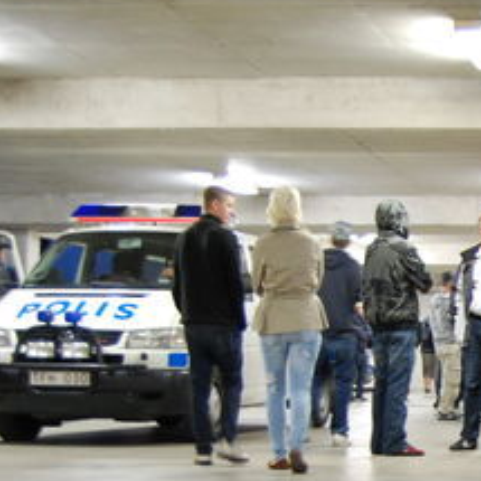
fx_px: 1431
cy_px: 407
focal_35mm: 91
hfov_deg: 17.9
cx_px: 622
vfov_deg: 18.8
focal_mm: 24
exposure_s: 1/8
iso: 800
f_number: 4
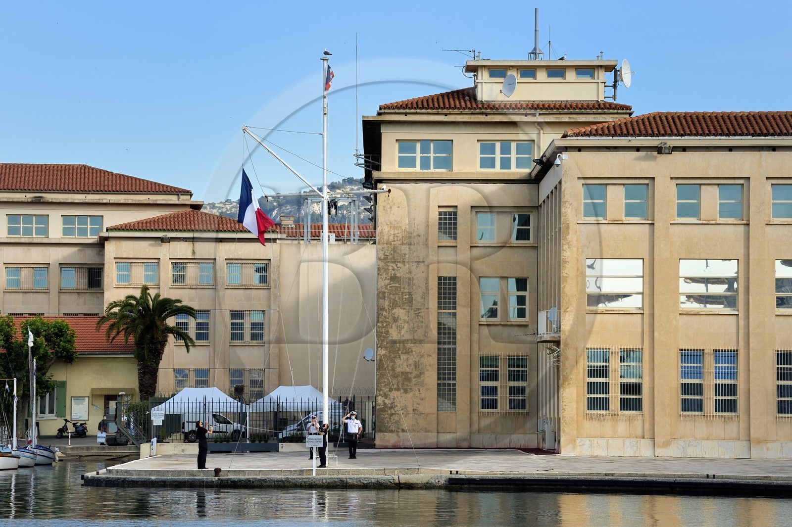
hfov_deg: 11.4
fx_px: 3958
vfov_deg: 7.6
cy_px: 264
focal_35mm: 180
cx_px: 396
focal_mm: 180
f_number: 10
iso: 200
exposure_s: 1/250
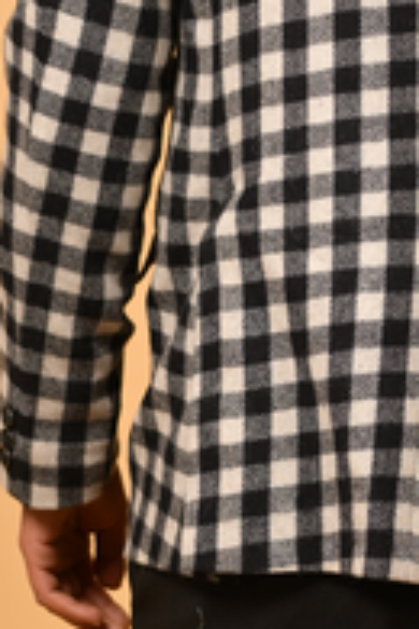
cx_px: 430
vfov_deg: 7.3
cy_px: 442
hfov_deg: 4.9
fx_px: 4923
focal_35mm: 282
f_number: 2.2
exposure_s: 1/1000
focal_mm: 50
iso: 160
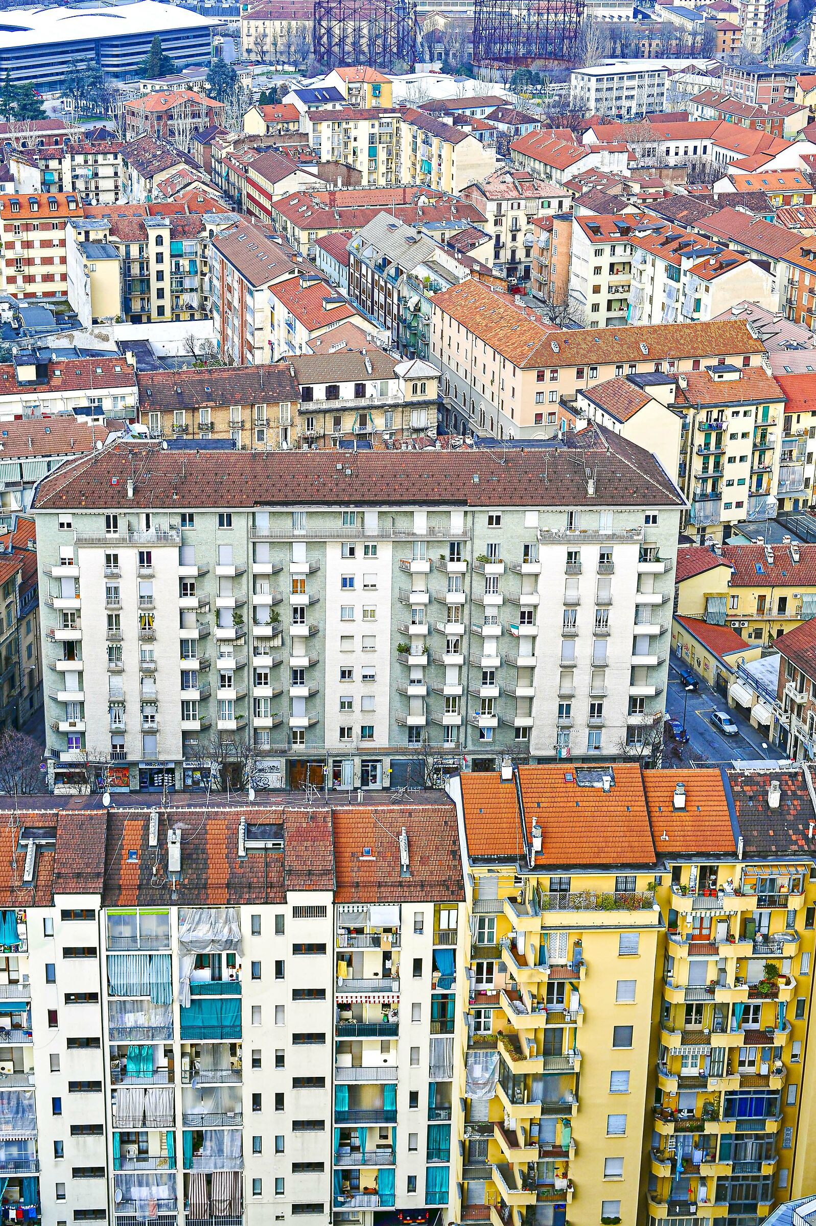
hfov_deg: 28.0
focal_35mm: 48
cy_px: 613
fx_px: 1634
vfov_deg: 41.1
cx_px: 408
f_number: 7.1
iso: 320
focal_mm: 48
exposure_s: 1/200
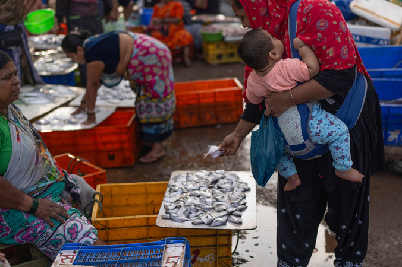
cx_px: 241
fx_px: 592
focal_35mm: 53
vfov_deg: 25.5
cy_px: 121
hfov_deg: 37.4
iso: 320
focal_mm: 35
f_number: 1.4
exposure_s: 1/6400
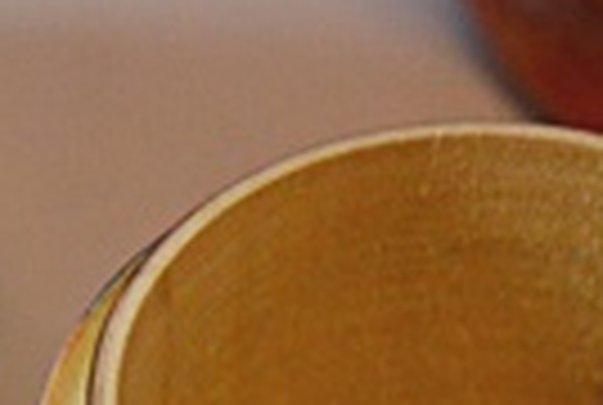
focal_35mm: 290
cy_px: 691
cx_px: 950
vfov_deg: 4.7
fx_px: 4868
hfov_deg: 7.0
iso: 720
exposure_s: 1/60
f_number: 4
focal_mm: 26
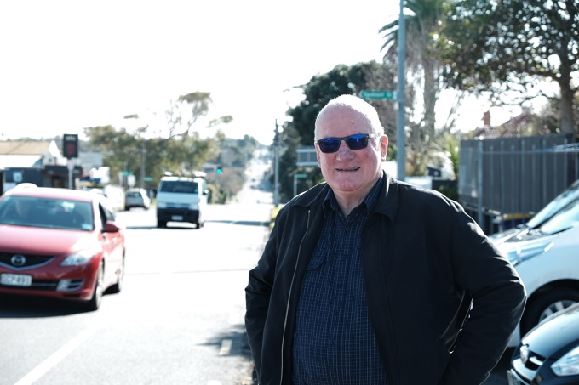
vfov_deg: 16.4
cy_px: 192
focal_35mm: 83
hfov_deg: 24.5
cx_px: 290
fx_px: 1335
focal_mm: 55
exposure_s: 1/100
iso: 100
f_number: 5.6
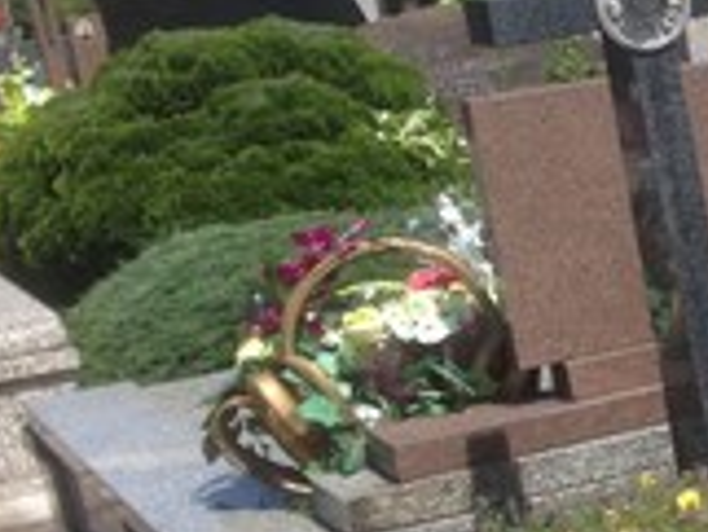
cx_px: 1244
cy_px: 545
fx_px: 2681
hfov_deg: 13.6
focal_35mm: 131
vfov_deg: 11.2
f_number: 2.4
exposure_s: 1/1506
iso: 50
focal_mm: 4.12
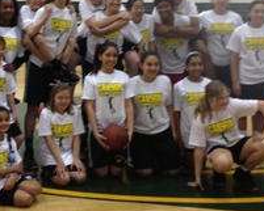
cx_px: 74
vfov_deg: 21.1
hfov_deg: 26.1
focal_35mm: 72
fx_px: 563
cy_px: 55
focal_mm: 4.13
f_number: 2.4
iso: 125
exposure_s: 1/20
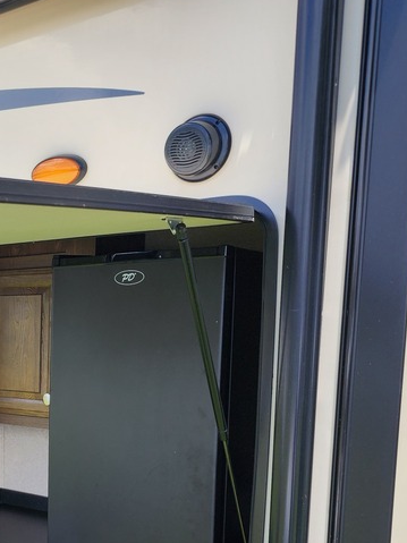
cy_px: 412
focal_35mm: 48
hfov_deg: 27.1
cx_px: -68
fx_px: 753
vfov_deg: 38.6
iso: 12
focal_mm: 6.4
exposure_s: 1/505
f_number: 1.8
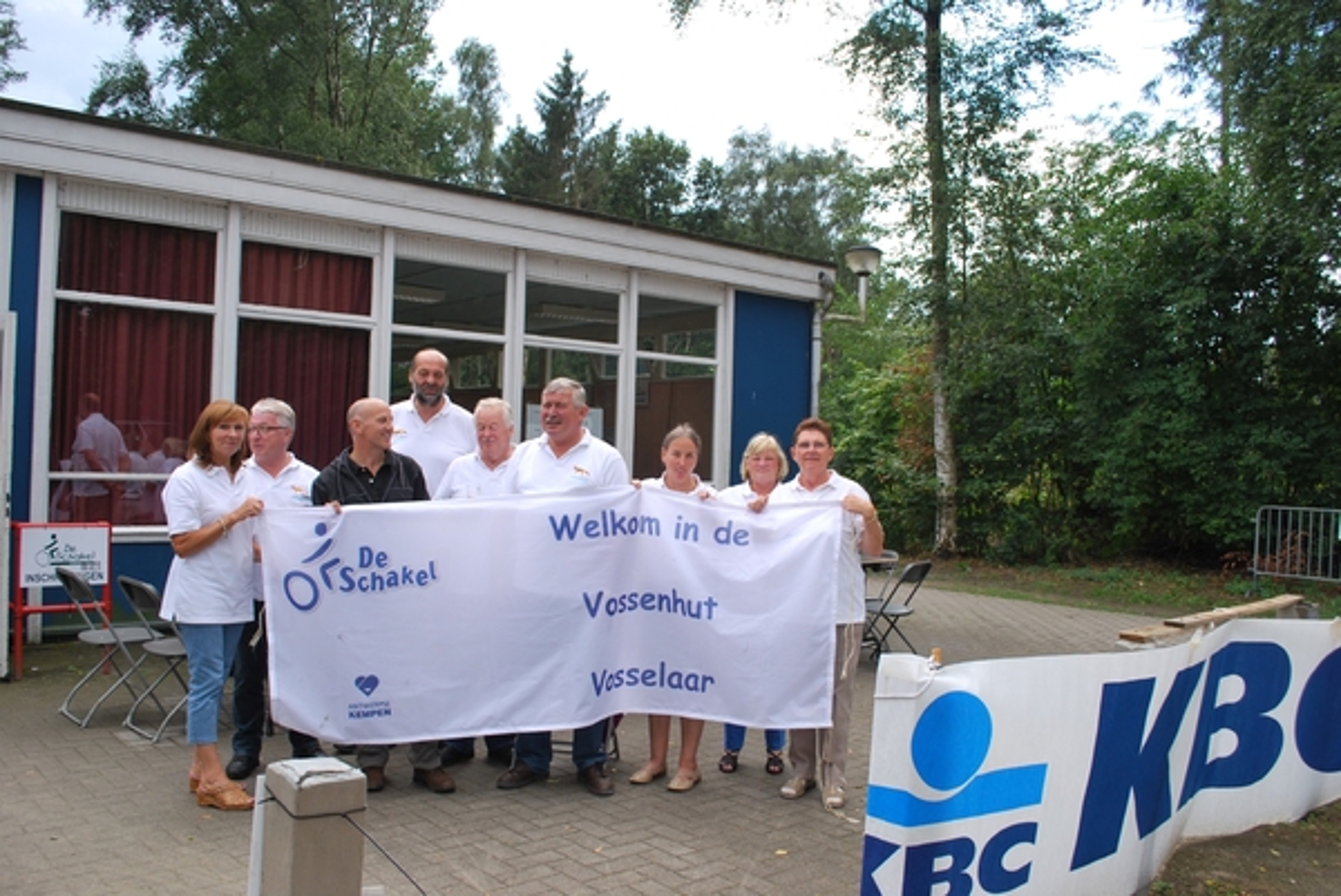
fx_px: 1118
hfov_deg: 61.9
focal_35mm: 30
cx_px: 670
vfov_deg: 43.7
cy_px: 448
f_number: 6.3
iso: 100
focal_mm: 20
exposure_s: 1/160
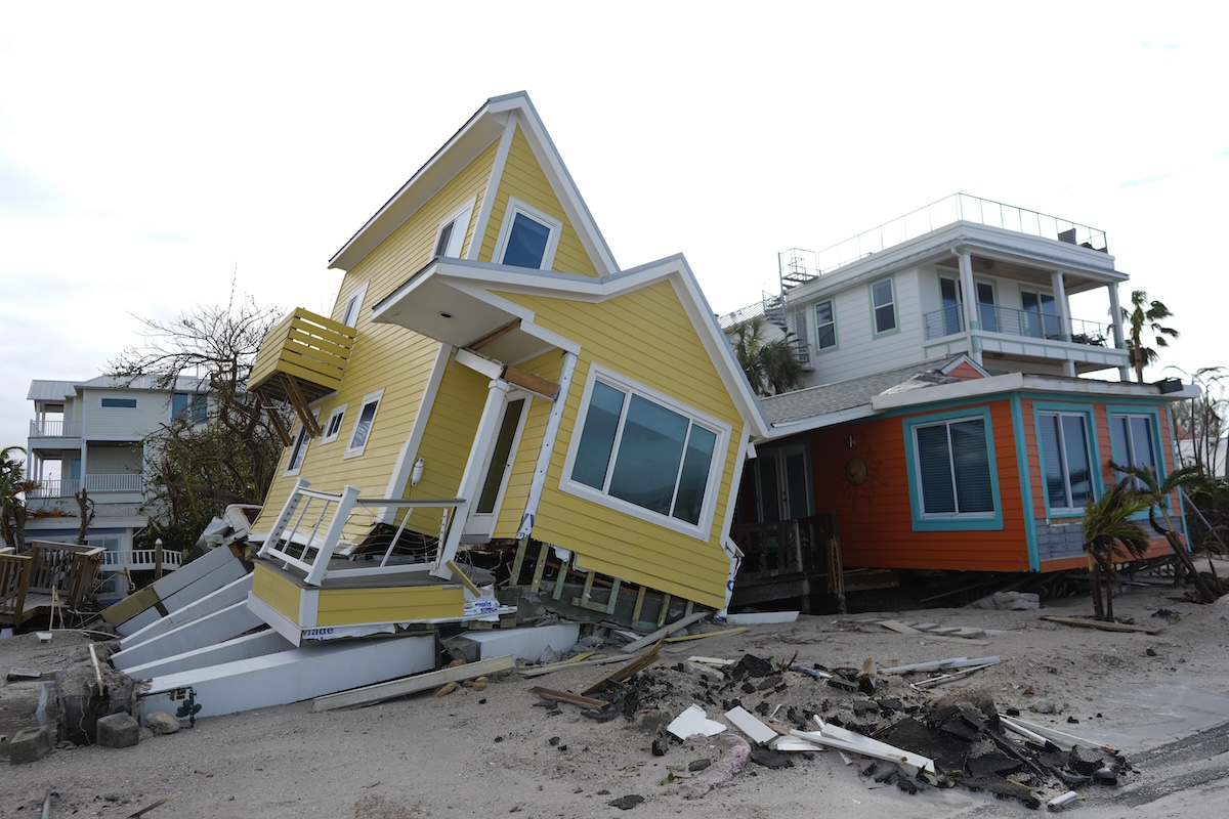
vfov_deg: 53.1
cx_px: 614
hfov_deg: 73.7
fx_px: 819
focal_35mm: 24
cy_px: 410
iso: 125
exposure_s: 1/2500
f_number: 2.8
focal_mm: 24
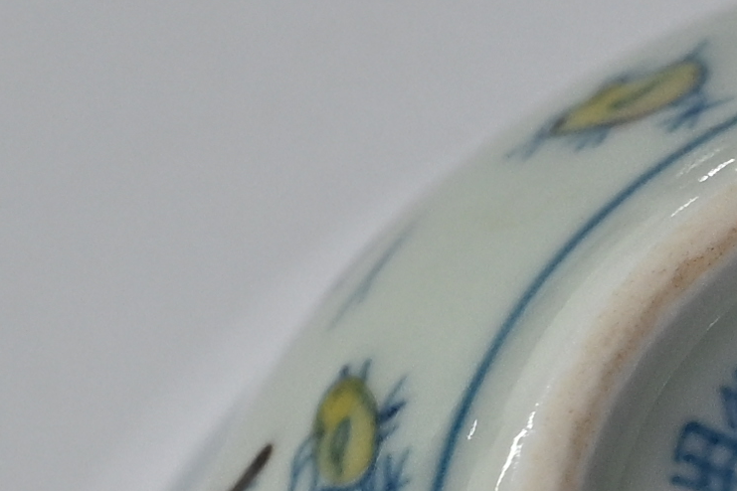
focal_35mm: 1184
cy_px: 973
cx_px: 2401
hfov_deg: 1.7
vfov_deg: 1.2
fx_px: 24232
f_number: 4
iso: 320
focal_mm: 105
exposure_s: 1/60
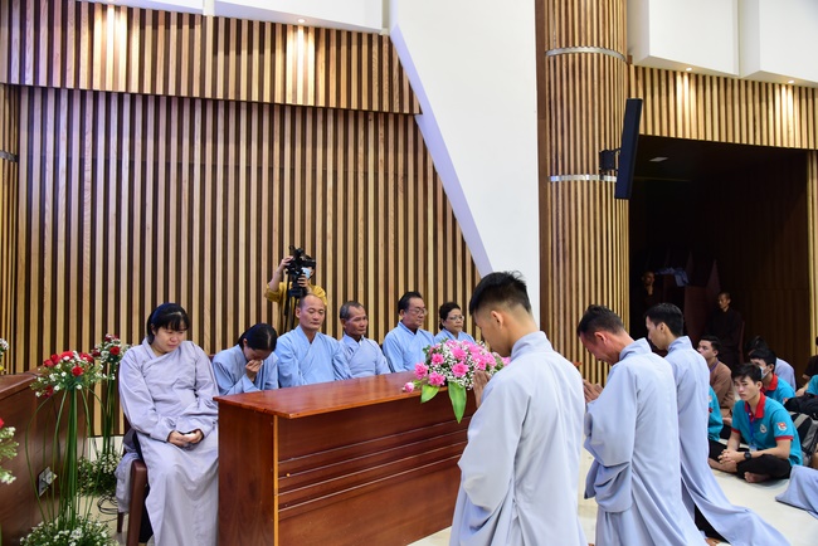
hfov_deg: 67.4
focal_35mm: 27
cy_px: 273
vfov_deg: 48.0
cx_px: 409
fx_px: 614
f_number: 4.5
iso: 1250
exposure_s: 1/30
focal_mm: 27
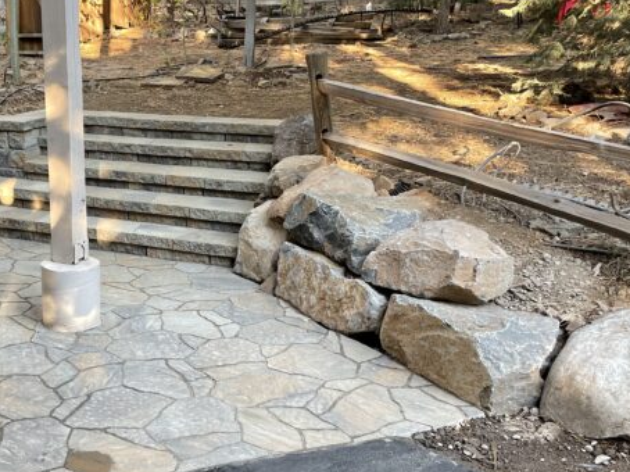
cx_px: 130
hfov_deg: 41.2
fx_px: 800
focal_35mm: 44
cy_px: 264
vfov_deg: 32.8
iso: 80
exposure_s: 1/121
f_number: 1.6
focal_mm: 4.2
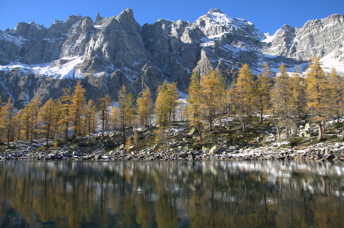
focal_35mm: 27
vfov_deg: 47.7
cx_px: 172
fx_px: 257
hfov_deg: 67.5
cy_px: 114
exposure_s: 1/200
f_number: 7.1
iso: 200
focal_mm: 18
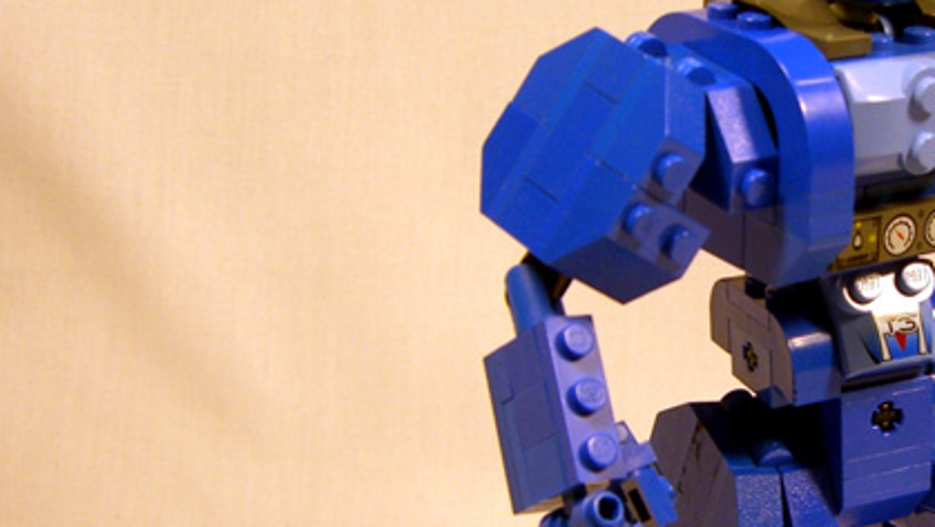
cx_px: 792
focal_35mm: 79
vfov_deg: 15.2
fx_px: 1959
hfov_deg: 26.2
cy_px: 411
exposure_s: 1/125
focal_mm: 7.9
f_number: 2.8
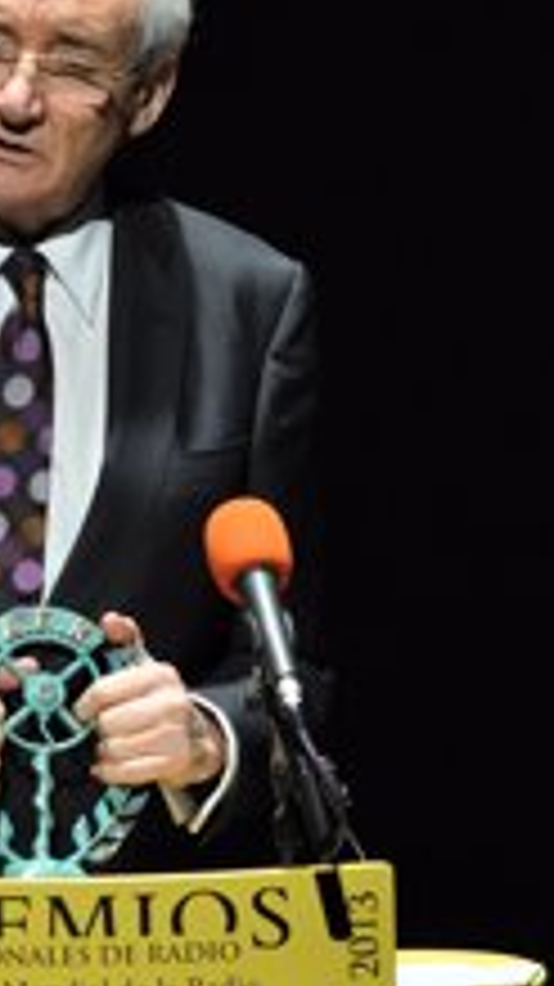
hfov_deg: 1.2
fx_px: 25440
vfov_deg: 2.2
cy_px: 783
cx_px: -9
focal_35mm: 973
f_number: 2.8
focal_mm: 300
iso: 1000
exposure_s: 1/200
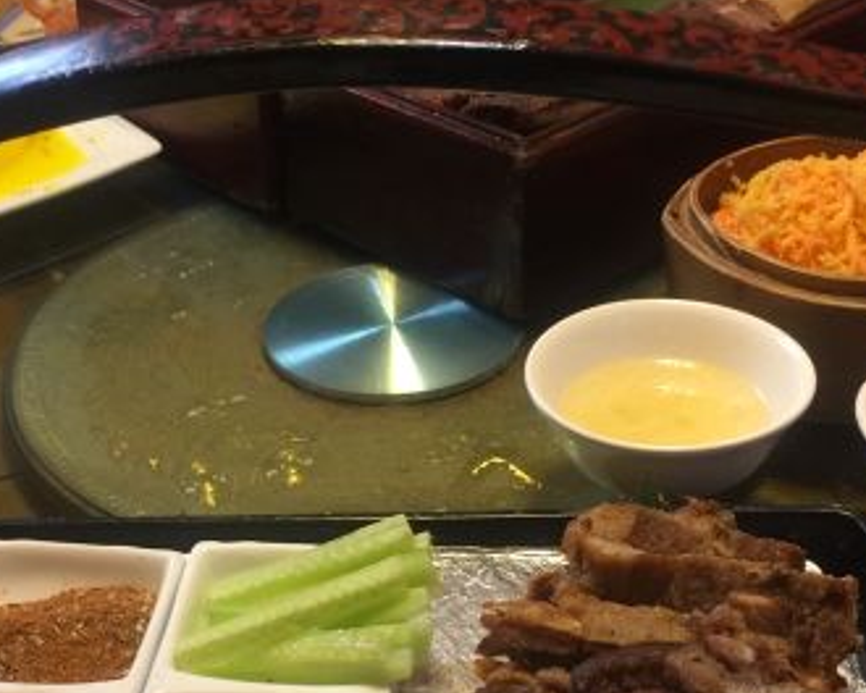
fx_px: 1538
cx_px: 354
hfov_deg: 31.4
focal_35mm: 60
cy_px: 490
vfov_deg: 25.2
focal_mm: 4.15
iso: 80
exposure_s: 1/17
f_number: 2.2
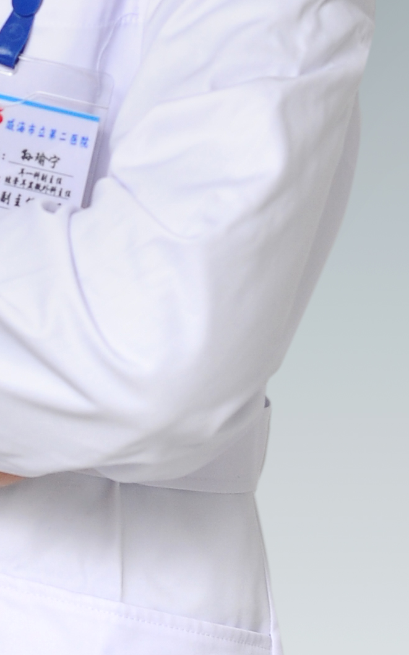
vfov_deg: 10.2
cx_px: -33
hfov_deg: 6.4
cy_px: 116
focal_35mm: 205
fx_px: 3655
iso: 640
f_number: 4
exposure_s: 1/80
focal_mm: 50
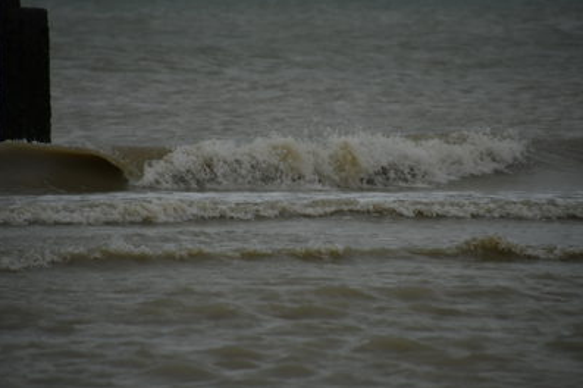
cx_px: 291
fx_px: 7346
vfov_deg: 3.0
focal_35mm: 454
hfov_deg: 4.5
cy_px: 193
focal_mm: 300
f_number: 6.3
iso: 800
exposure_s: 1/320
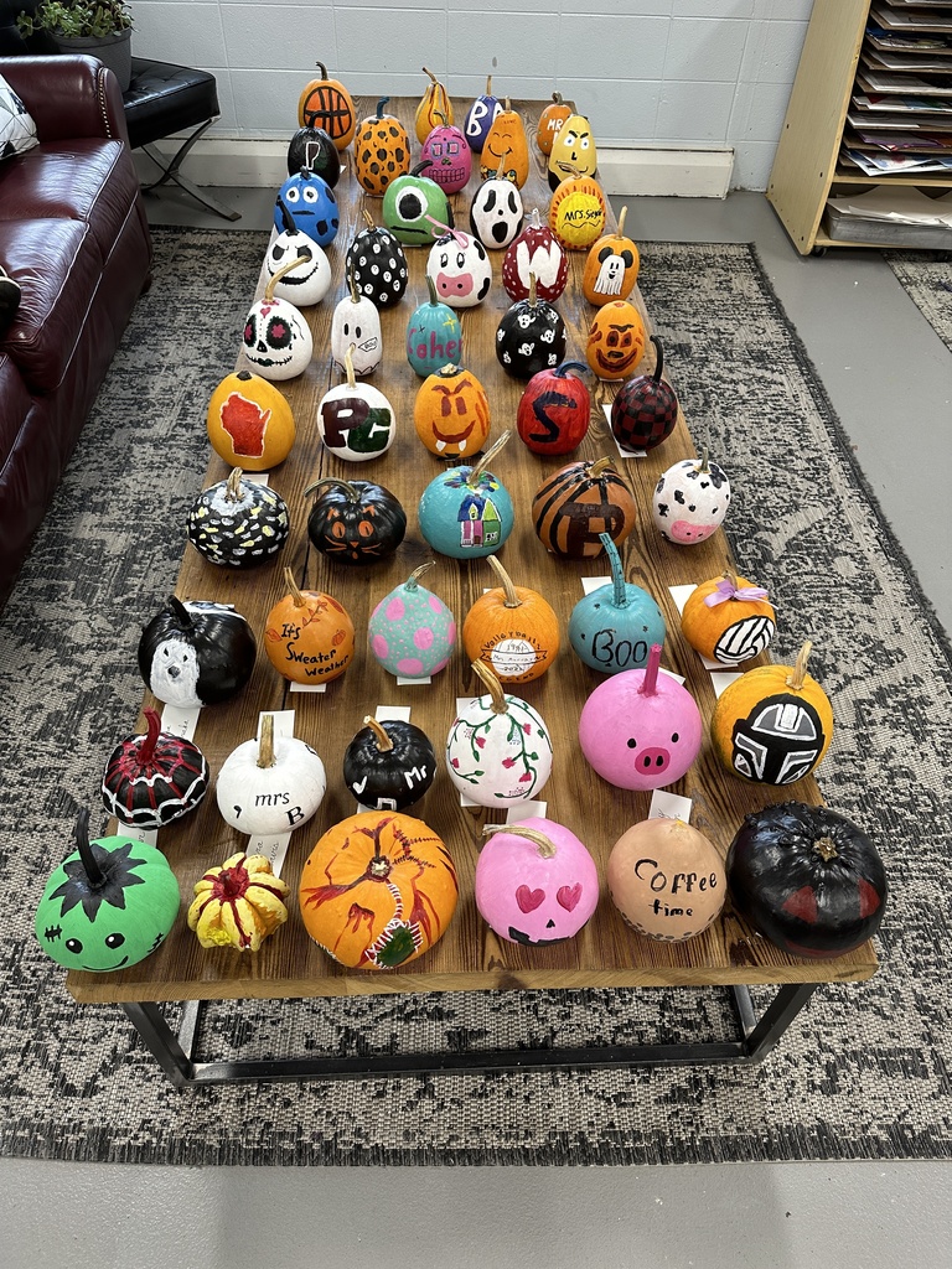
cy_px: 634
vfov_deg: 71.6
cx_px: 476
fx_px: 880
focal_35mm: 24
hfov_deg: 56.8
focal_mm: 6.86
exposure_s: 1/121
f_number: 1.78
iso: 160
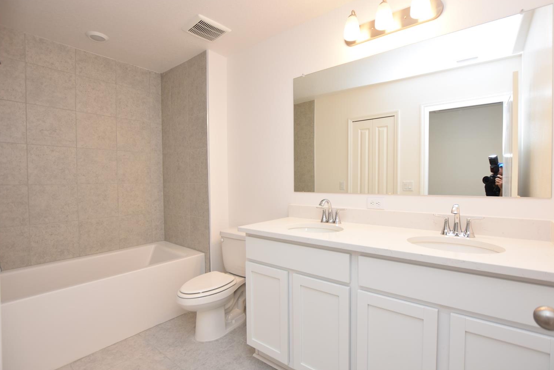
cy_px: 187
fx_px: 246
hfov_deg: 96.6
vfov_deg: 73.7
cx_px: 293
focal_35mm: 16
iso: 220
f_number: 4
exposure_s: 1/60
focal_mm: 10
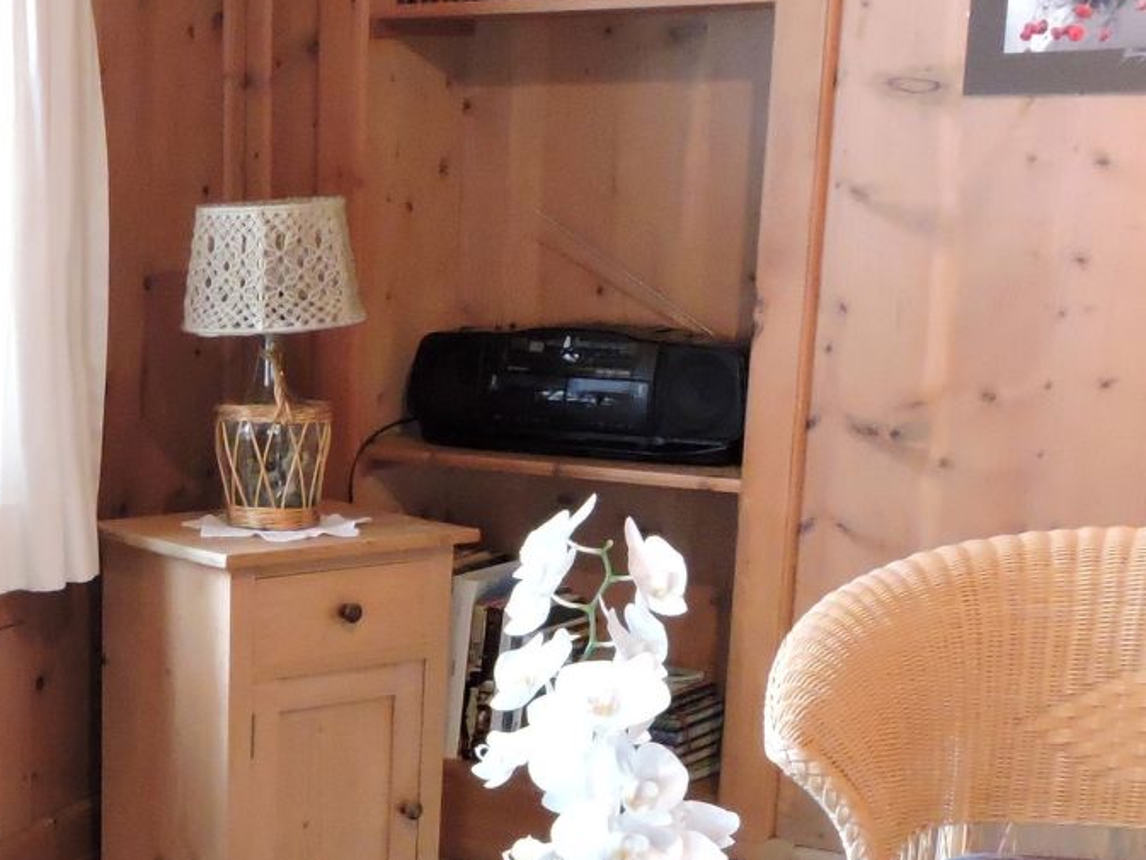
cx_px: 29
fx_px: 2417
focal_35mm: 73
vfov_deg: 19.3
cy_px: 967
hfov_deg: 25.5
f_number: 3.3
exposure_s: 1/20
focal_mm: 4.3
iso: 800
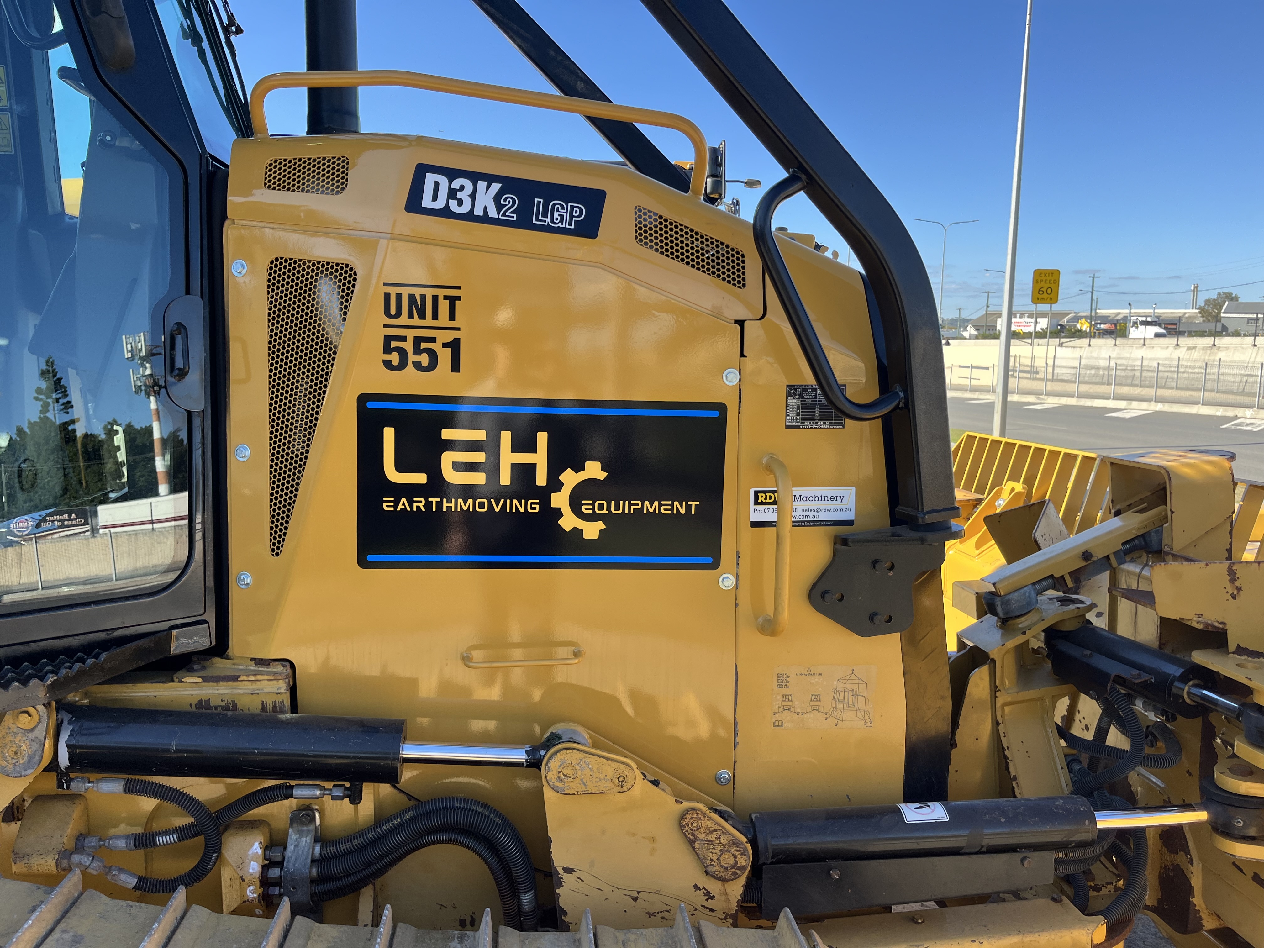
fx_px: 949
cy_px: 474
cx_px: 632
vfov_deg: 53.1
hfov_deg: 67.3
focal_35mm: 26
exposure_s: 1/742
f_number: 1.6
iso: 50
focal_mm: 5.1
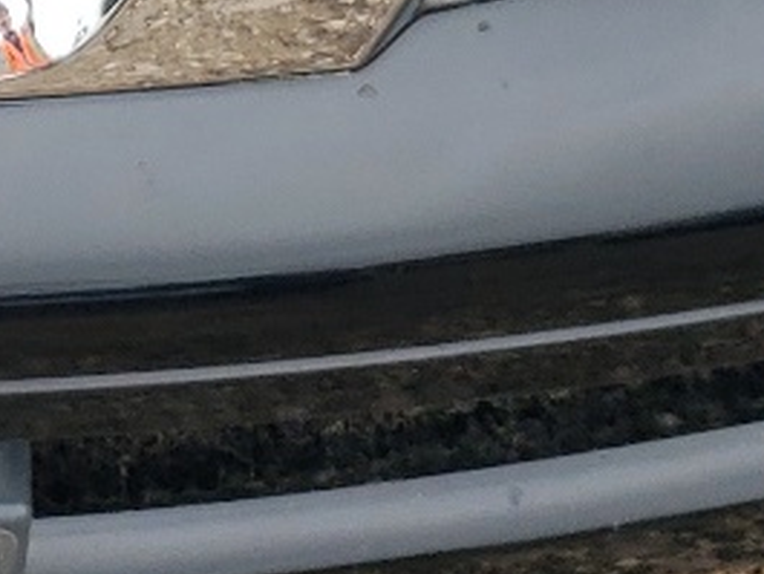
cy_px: -773
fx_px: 3467
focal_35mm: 157
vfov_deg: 8.7
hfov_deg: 11.9
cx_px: -484
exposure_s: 1/714
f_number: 1.5
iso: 50
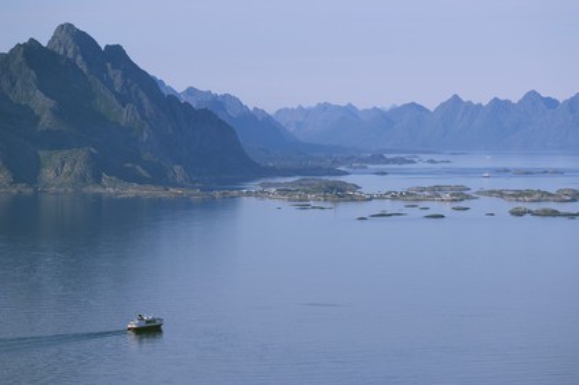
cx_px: 290
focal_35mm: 210
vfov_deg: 6.5
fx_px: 3375
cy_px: 192
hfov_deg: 9.8
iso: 100
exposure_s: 1/1500
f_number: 3.5
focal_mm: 140
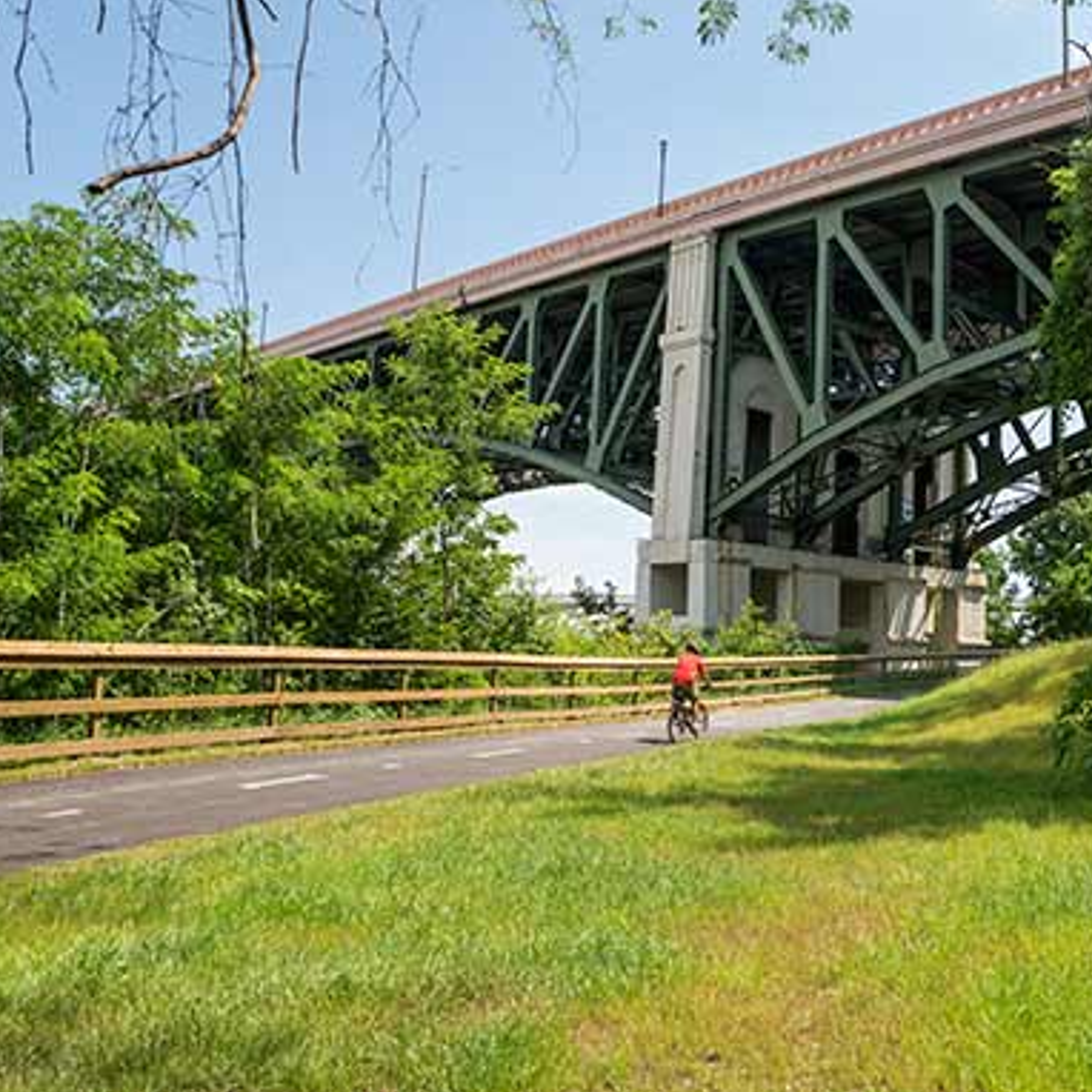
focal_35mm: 31
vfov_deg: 52.5
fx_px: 1106
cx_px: 815
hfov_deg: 50.4
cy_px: 545
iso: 200
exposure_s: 1/500
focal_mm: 24
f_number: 8
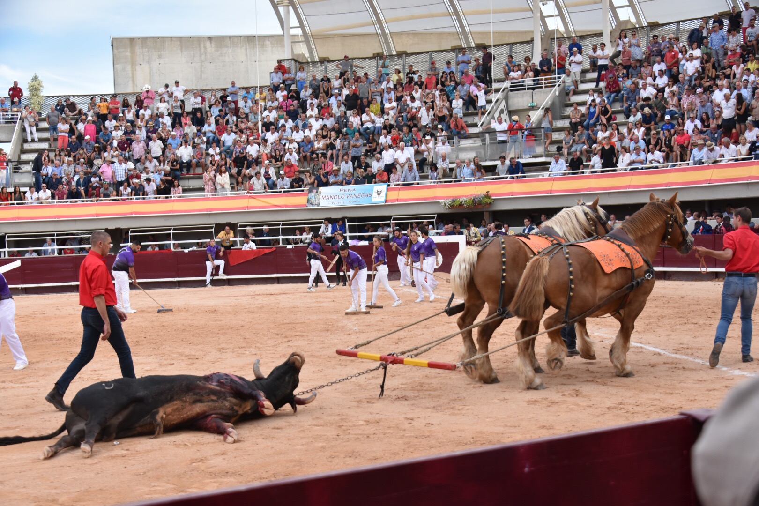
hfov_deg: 38.2
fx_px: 1096
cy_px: 253
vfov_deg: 26.0
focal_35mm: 52
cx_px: 380
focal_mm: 52
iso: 1250
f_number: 5
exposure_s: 1/1600
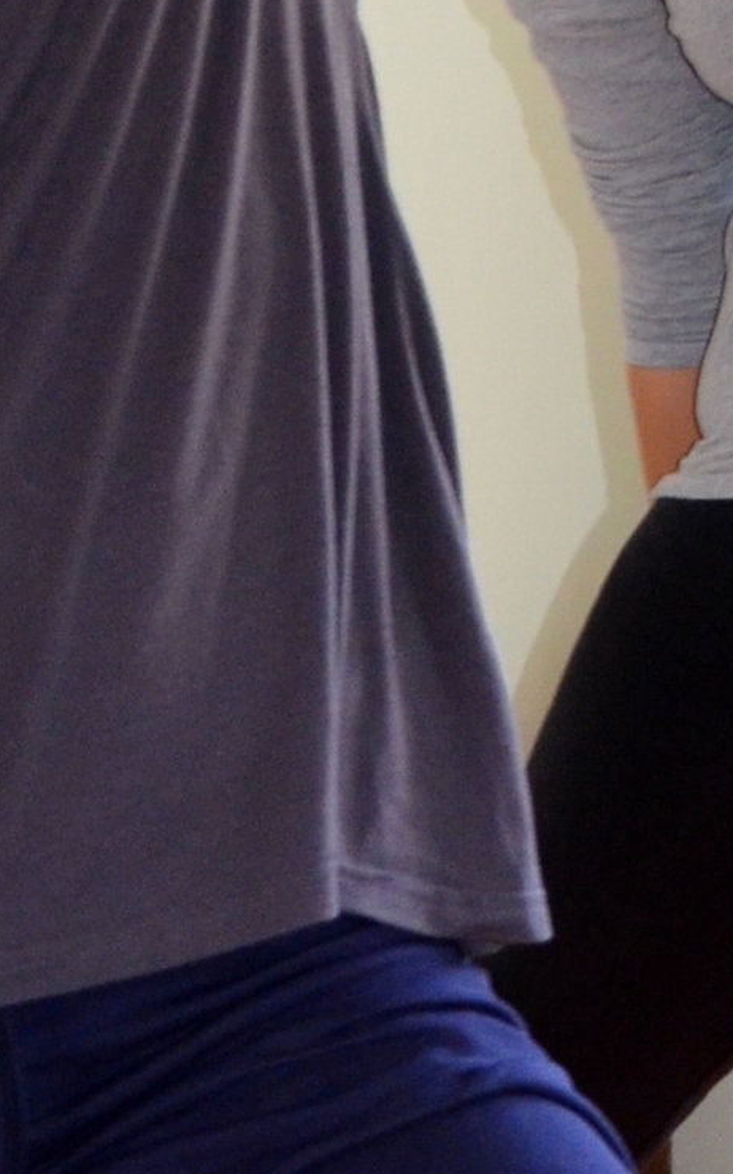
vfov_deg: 8.6
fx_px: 7805
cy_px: 119
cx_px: 384
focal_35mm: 244
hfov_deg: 5.4
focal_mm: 32
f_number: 4.2
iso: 800
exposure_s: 1/60
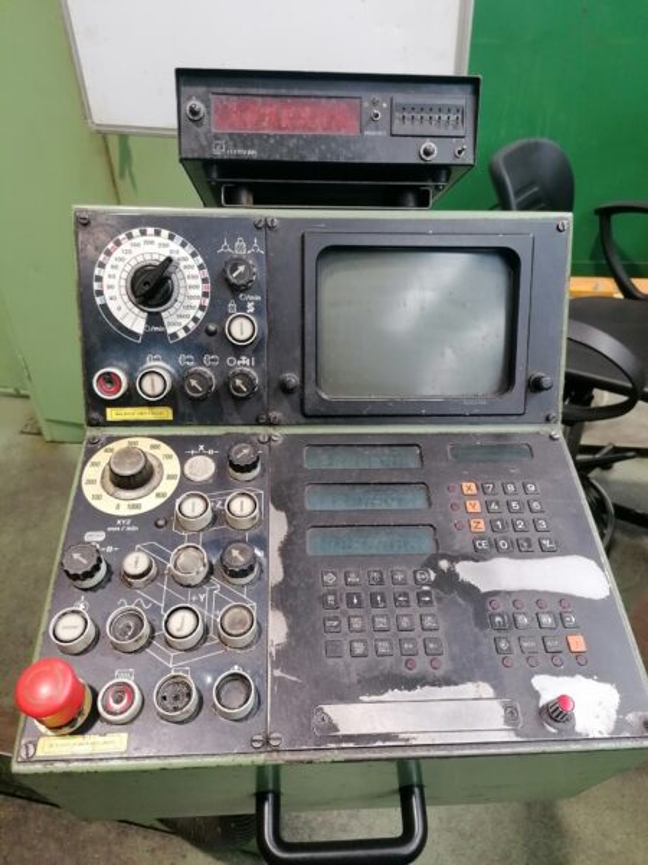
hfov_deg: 51.4
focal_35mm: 27
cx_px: 324
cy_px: 432
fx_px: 674
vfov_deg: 65.3
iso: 160
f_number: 1.8
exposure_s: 1/33.3
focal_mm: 4.75
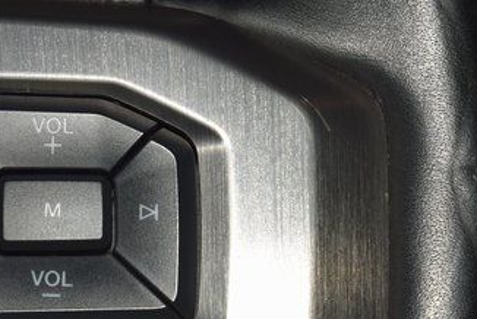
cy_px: 219
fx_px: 2732
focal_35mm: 206
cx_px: 41
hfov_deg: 9.9
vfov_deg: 6.7
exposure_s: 1/125
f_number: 8
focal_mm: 70
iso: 100
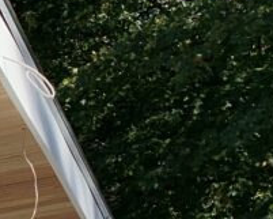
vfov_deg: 11.6
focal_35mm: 129
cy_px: 306
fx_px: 1043
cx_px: -372
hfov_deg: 12.1
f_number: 1.8
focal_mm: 4.25
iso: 25
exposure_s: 1/1661
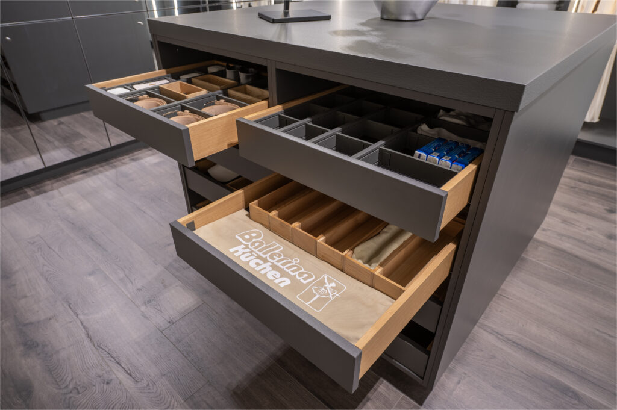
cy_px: 205
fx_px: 394
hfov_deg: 76.1
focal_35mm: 23
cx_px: 308
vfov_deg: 55.0
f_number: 7.1
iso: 400
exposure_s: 1/25
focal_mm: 23
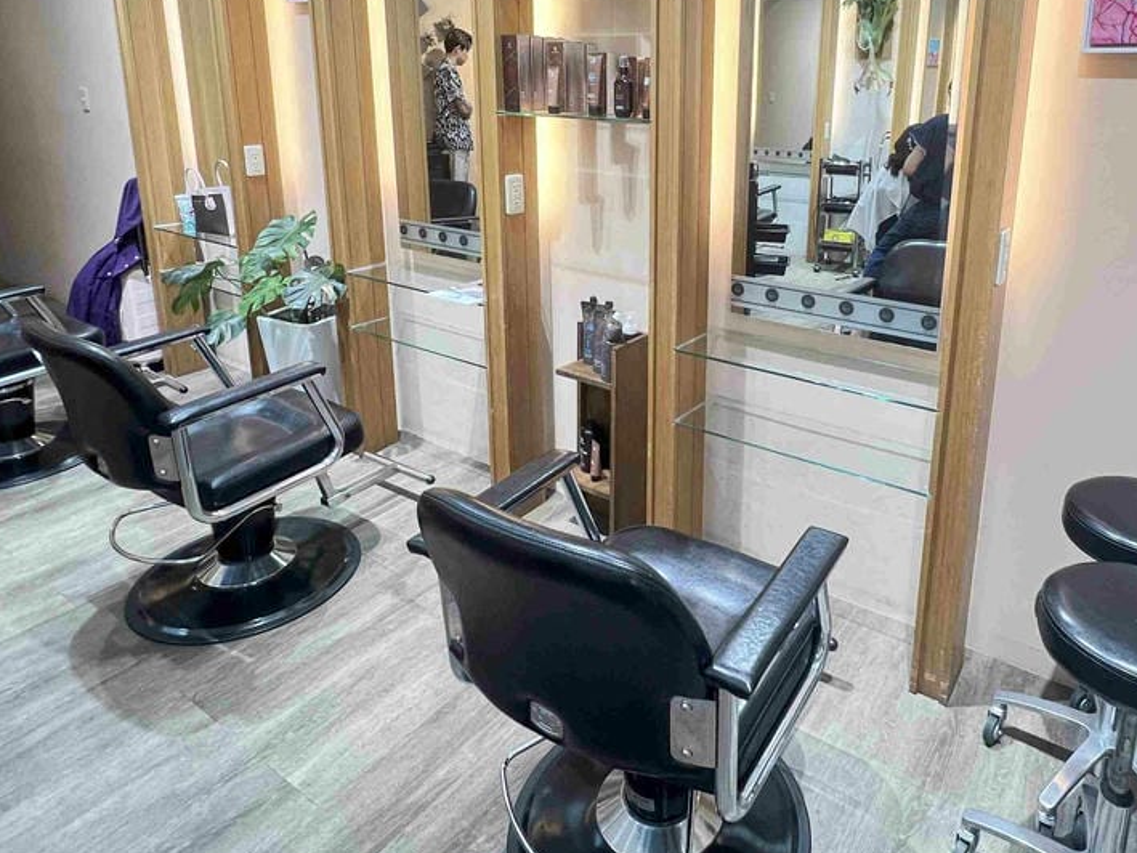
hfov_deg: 75.1
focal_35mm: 22
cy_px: 261
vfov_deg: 59.2
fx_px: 723
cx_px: 706
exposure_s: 1/60
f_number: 1.8
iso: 160
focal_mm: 1.57
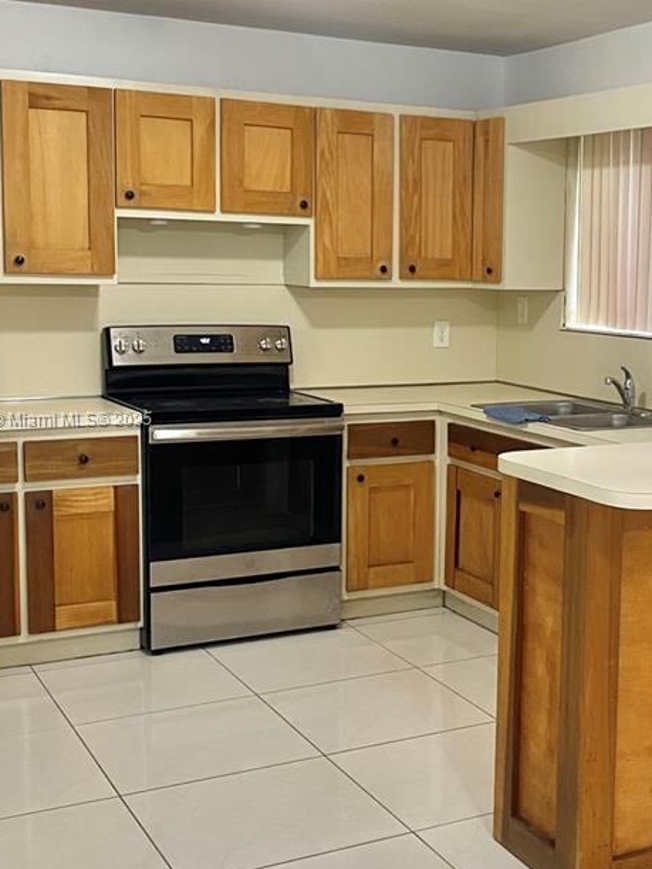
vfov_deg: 37.5
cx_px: 531
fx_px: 1281
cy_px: 420
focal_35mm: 51
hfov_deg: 27.9
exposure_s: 1/60
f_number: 1.8
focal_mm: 4.25
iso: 200
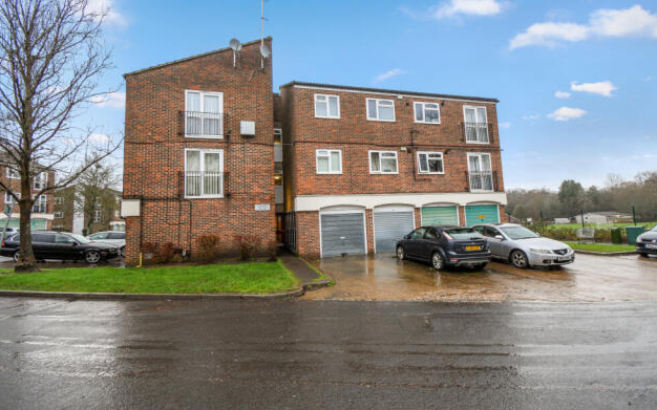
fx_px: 286
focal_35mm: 16
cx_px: 332
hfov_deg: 97.8
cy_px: 187
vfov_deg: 71.1
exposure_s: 1/20
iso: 200
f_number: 8
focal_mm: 10
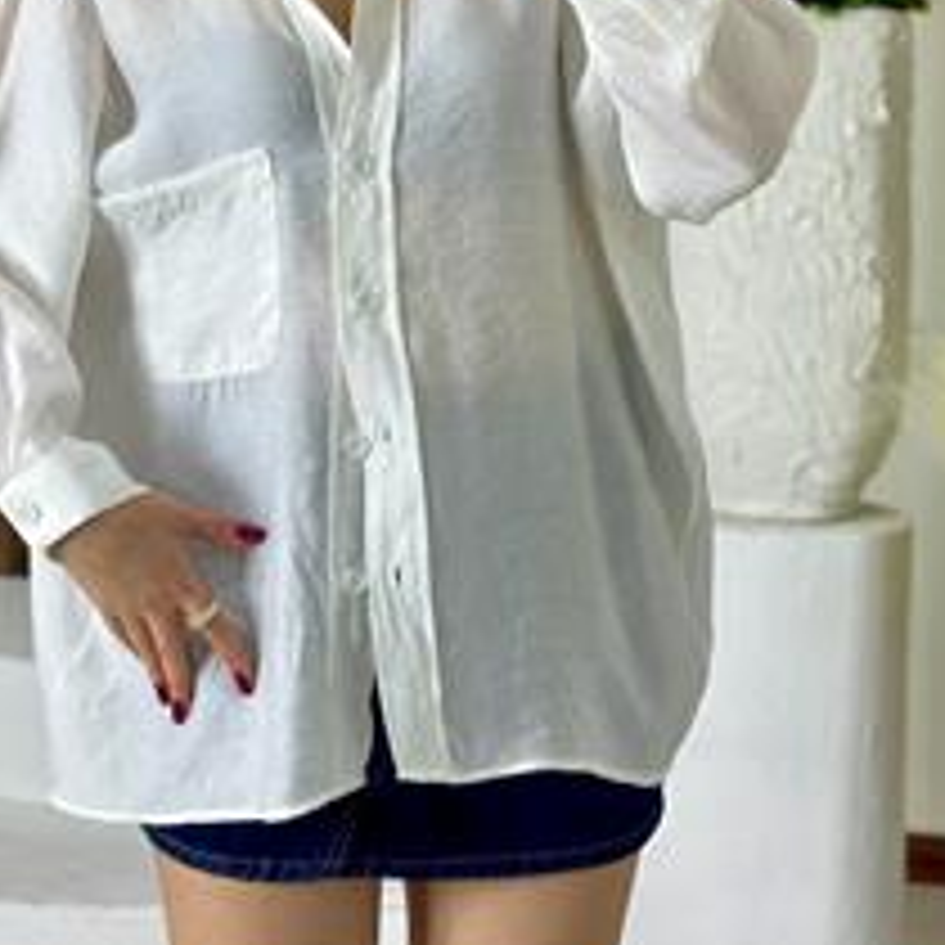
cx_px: 310
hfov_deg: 21.3
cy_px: 112
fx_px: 2502
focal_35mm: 81
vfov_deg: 21.0
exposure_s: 1/252
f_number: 1.78
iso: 80
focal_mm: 6.86
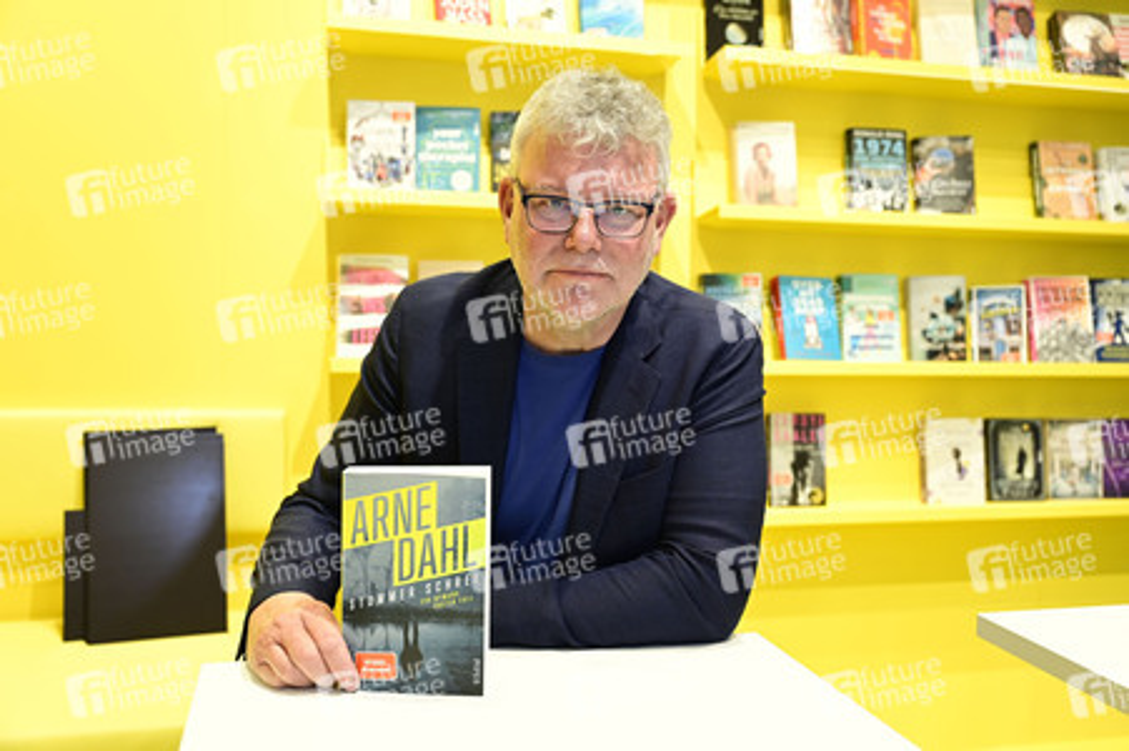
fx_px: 1050
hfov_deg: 56.5
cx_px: 564
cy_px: 376
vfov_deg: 39.4
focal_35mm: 34
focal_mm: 33.5
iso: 1000
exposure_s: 1/250
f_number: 3.5
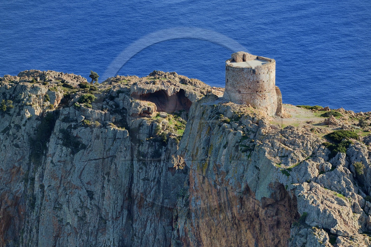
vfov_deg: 6.9
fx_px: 2061
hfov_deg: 10.3
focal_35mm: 200
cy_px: 124
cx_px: 186
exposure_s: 1/1000
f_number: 6.3
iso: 400
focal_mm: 200
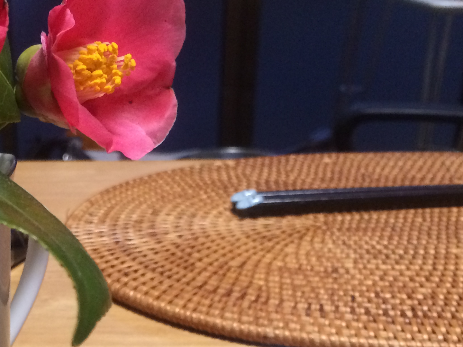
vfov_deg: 21.0
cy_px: 333
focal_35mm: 68
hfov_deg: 28.0
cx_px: 95
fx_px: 910
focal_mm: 4.12
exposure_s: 1/30
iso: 250
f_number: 2.2
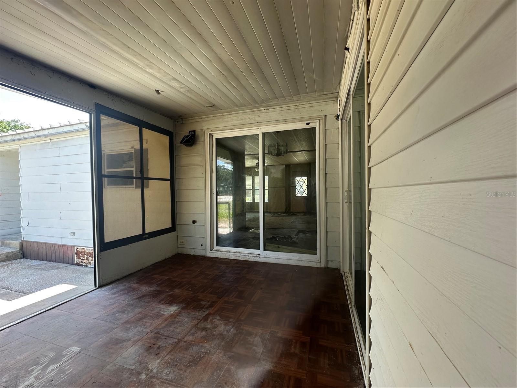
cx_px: 258
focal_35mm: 14
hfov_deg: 102.1
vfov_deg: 85.7
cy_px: 194
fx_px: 209
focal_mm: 2.22
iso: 64
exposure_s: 1/139
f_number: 2.2
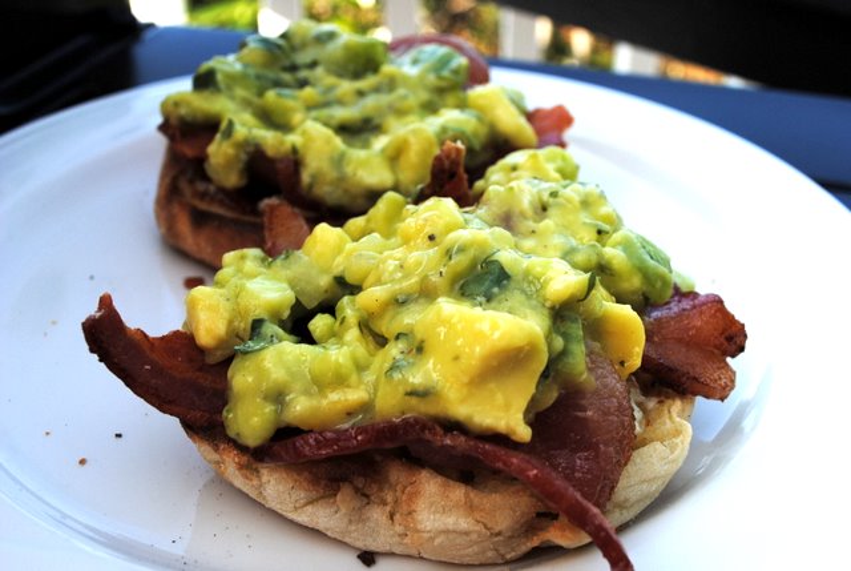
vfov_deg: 32.0
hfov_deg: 46.3
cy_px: 286
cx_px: 426
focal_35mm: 42
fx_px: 994
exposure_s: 1/100
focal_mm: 28
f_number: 8
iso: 100
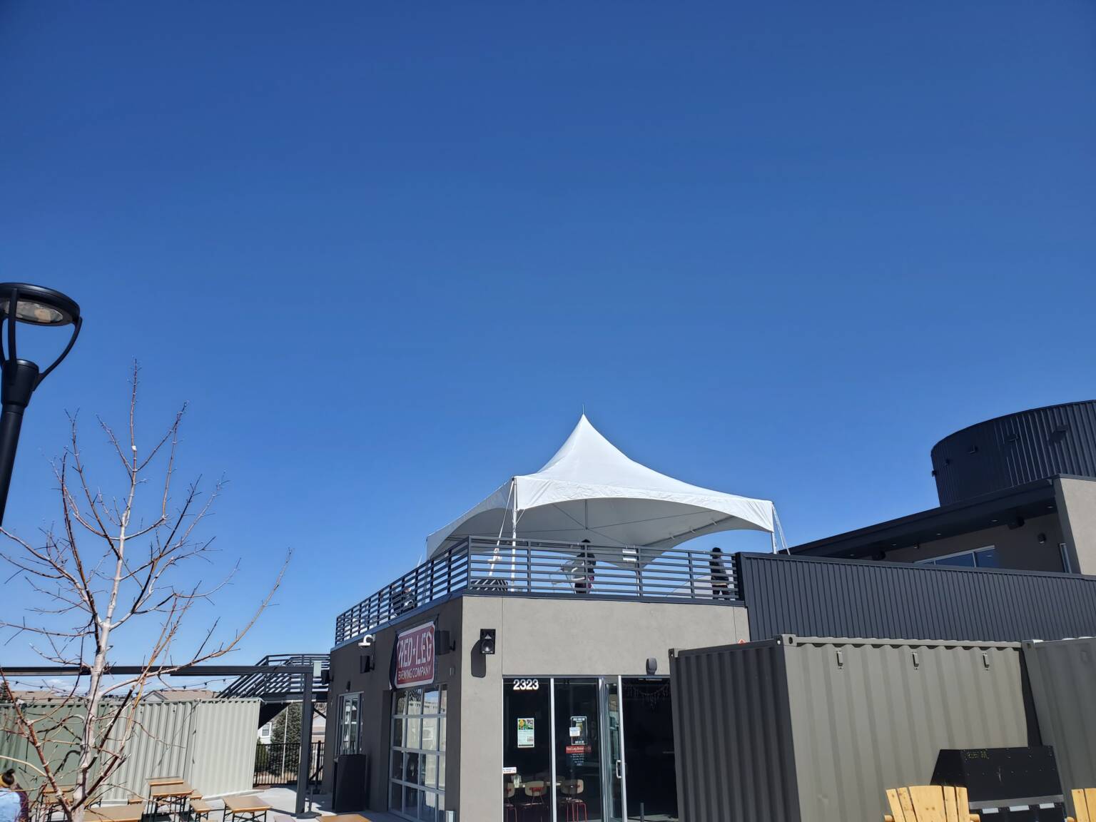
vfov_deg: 53.1
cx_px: 548
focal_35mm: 26
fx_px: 823
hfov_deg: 67.3
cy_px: 411
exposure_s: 1/1914
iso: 50
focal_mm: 4.3
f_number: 2.4
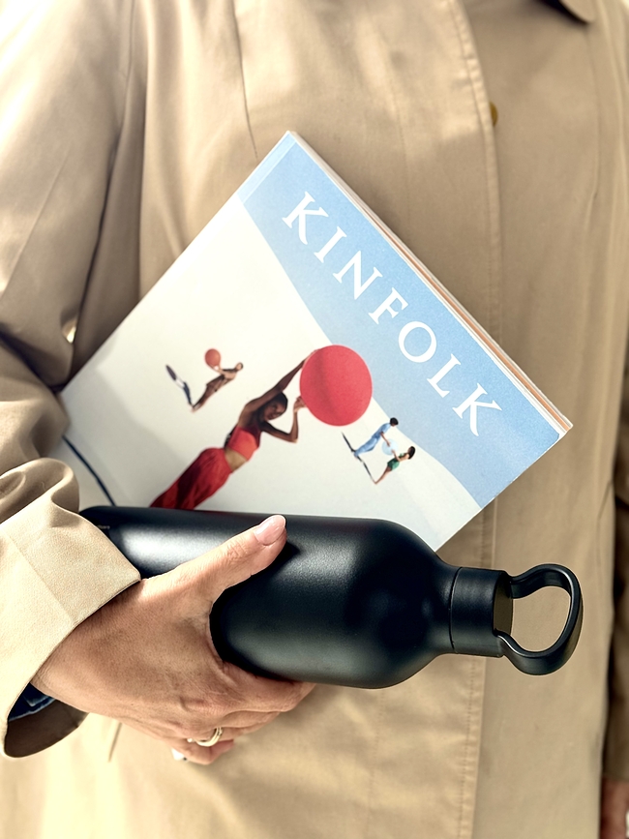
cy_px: 420
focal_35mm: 48
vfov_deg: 39.7
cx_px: 314
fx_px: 1163
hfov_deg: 30.3
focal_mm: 6.76
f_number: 1.78
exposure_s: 1/60
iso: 125
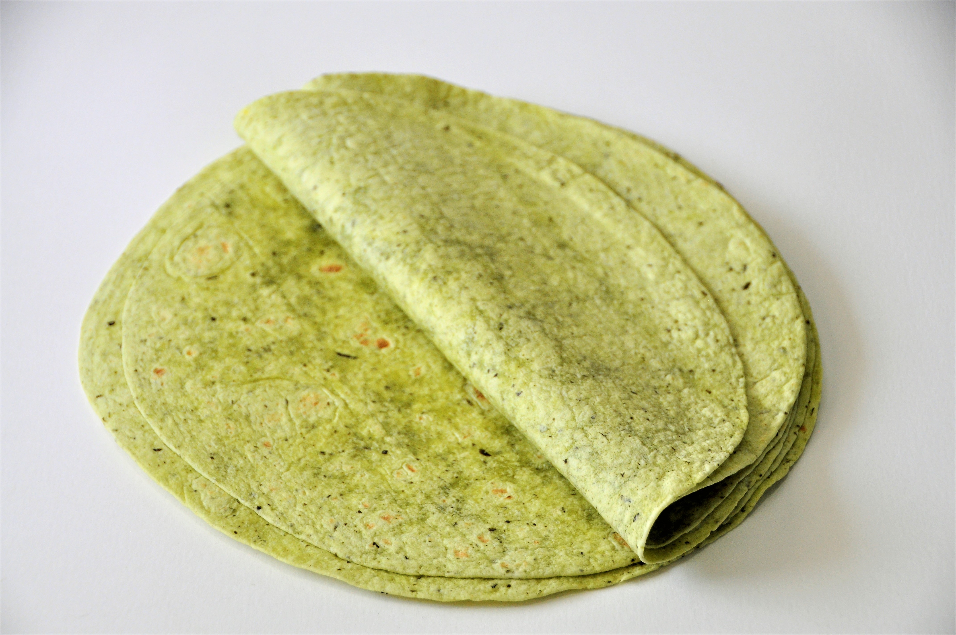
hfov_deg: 20.9
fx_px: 2586
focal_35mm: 98
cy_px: 318
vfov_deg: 14.0
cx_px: 478
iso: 560
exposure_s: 1/250
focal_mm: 65
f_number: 5
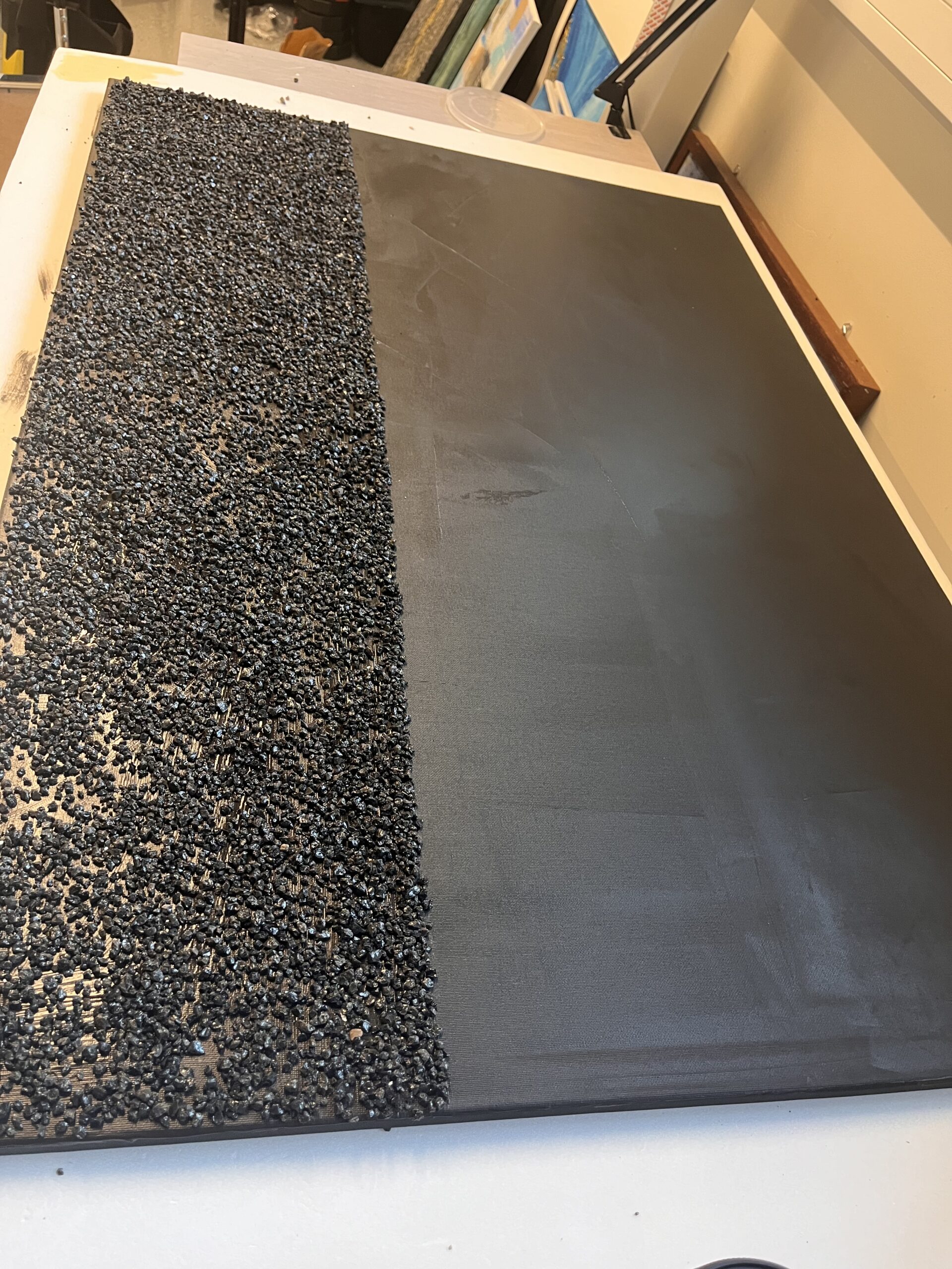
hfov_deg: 53.1
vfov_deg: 67.3
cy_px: 634
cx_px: 476
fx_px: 953
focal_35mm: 26
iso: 250
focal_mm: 5.1
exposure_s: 1/50
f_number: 1.6
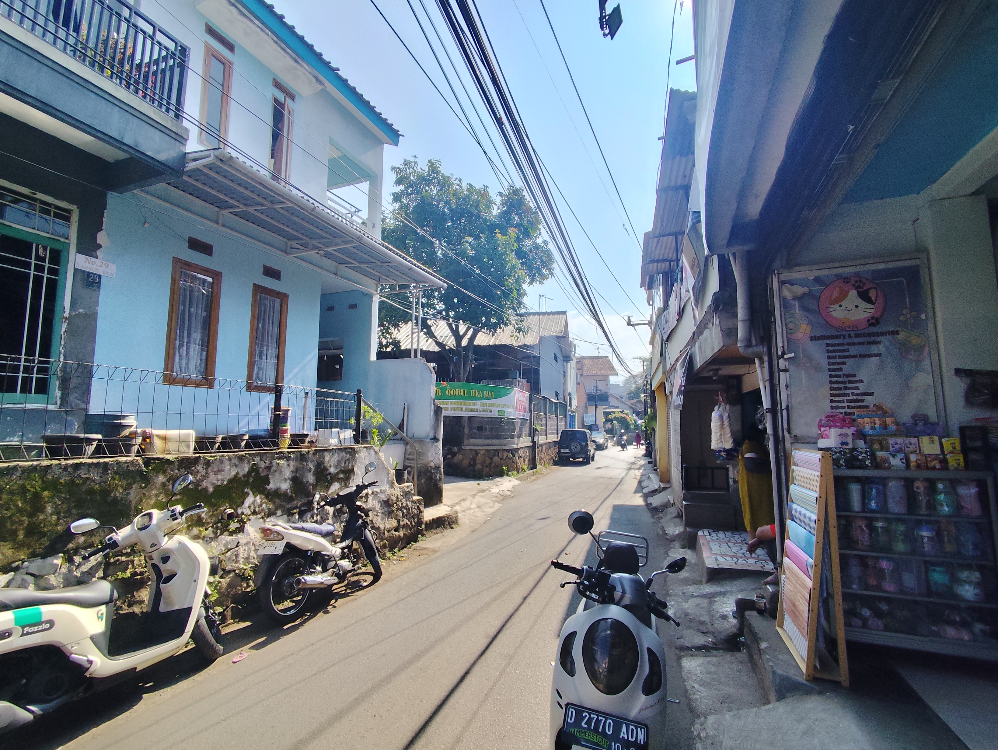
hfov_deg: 94.5
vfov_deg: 78.2
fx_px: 462
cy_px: 375
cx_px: 499
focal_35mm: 16
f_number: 2.2
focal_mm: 1.65
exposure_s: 1/1105
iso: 50
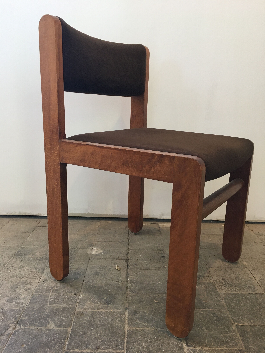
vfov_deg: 61.7
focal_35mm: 29
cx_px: 132
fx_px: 296
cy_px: 176
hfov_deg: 48.2
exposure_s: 1/33
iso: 125
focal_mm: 4.15
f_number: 2.2
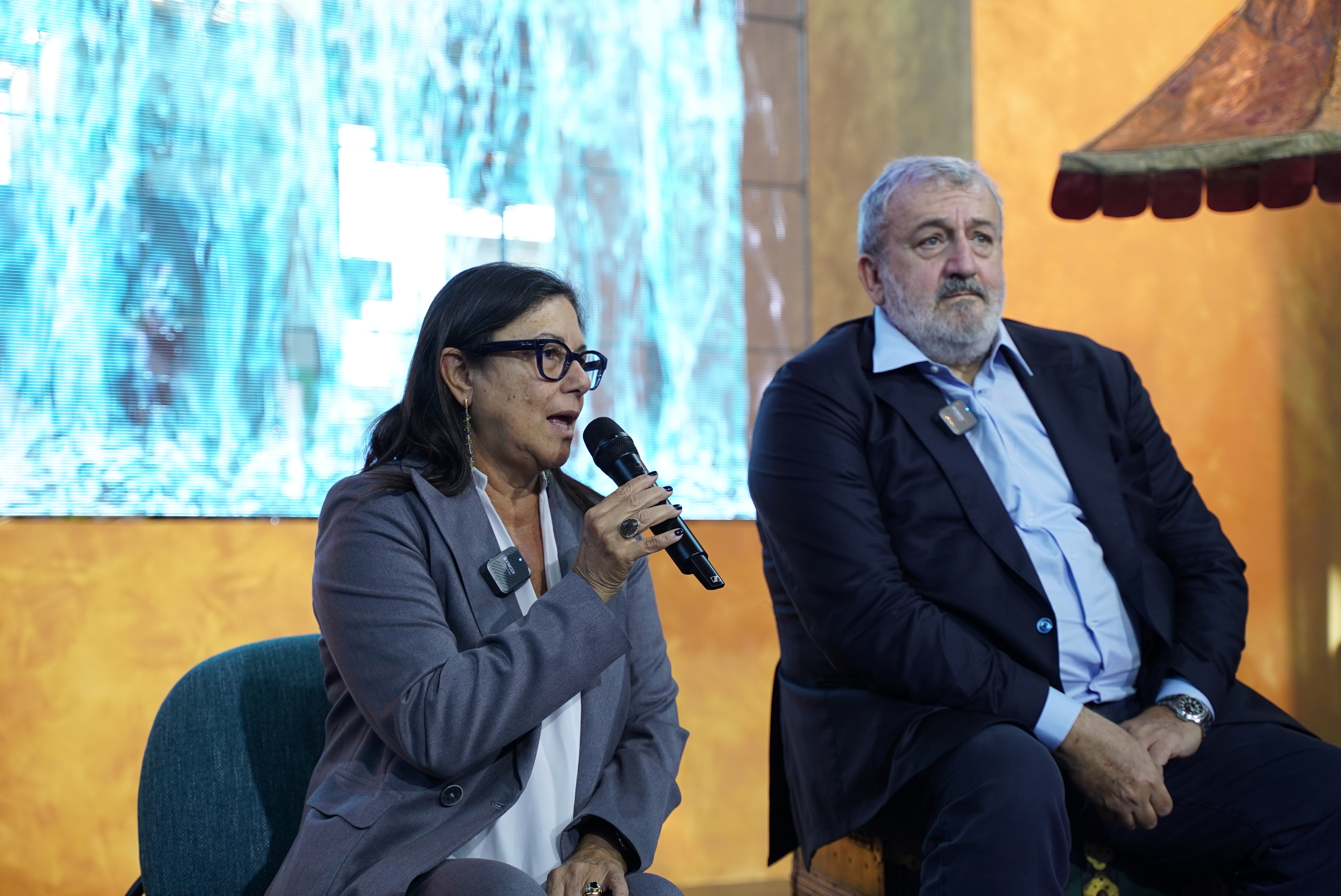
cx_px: 670
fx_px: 2162
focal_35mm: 58
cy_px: 448
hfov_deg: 34.5
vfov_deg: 23.4
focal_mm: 58
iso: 640
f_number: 3.5
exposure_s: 1/125
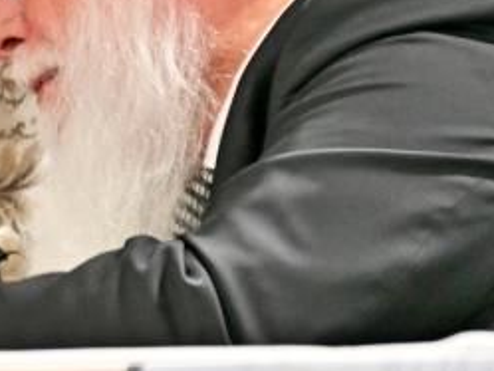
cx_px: -228
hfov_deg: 1.7
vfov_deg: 1.3
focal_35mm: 1184
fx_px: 16905
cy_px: 60
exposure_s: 1/125
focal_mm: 200
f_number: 2.8
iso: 400
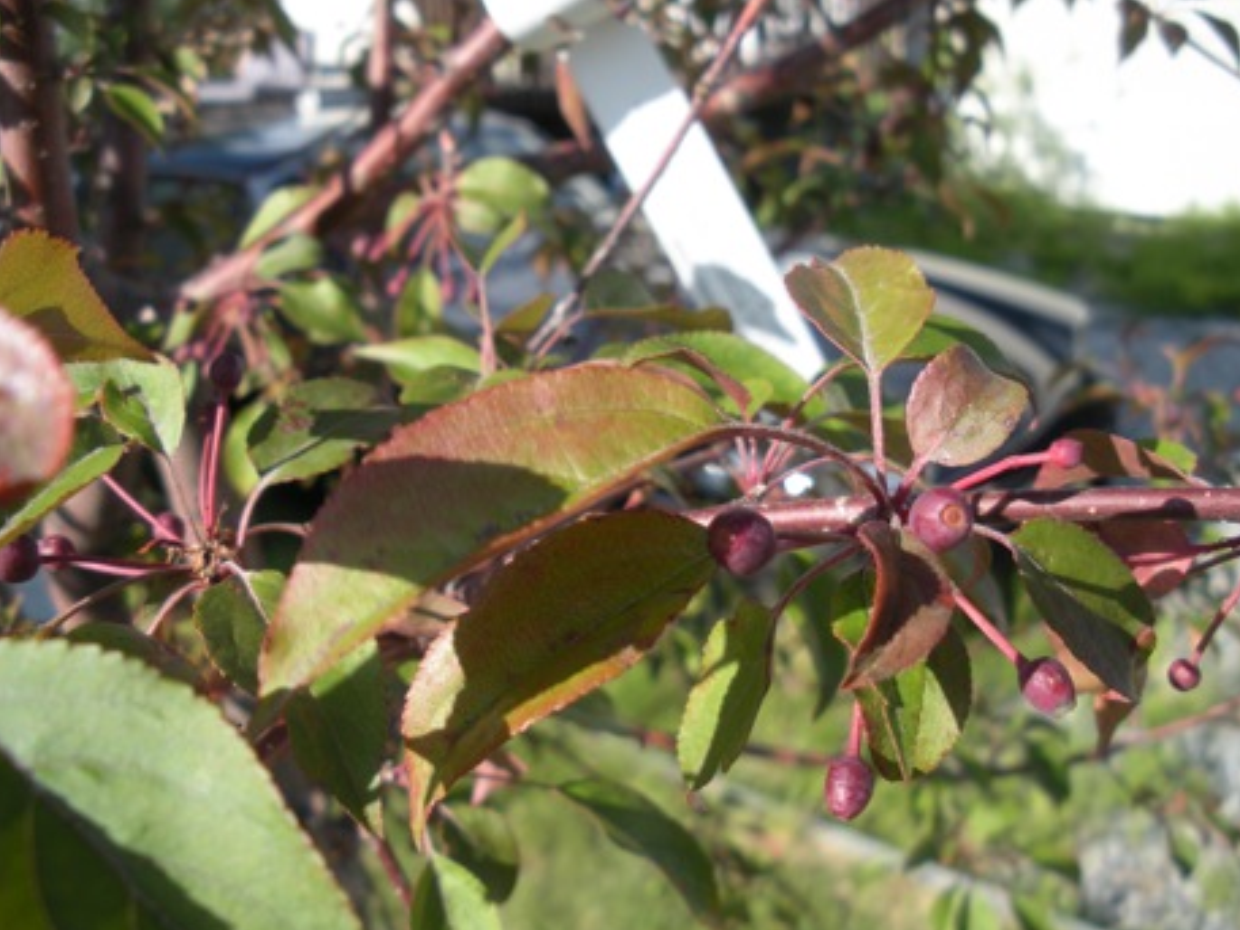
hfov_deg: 50.1
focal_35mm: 37
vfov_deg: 38.7
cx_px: 629
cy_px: 468
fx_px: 1326
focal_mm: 6.3
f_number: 3.5
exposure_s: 1/279
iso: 64
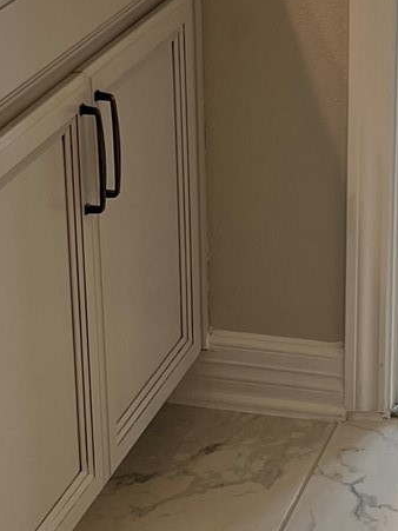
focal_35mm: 118
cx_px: 393
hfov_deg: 12.4
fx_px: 1810
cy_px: 230
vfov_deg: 16.7
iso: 50
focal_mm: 5.1
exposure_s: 1/170
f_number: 1.6
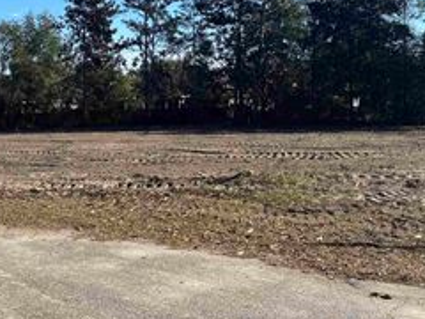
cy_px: 105
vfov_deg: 28.9
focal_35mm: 50
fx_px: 614
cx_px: 166
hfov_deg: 38.0
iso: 80
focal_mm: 6.86
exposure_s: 1/3597
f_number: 1.78
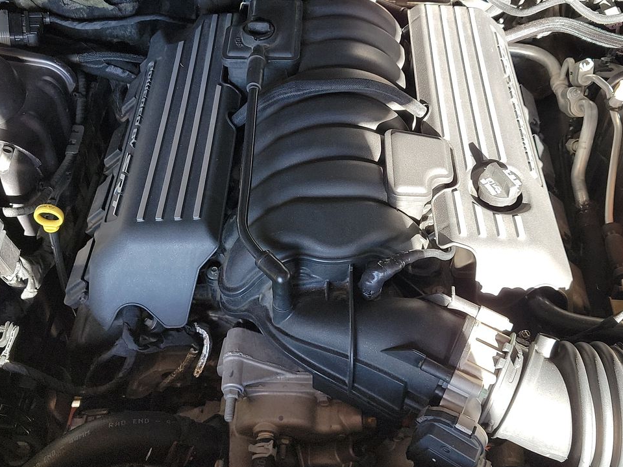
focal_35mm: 40
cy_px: 212
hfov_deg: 46.8
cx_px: 305
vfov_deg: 35.9
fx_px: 720
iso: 86
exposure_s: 1/59
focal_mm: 6.7
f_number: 1.8
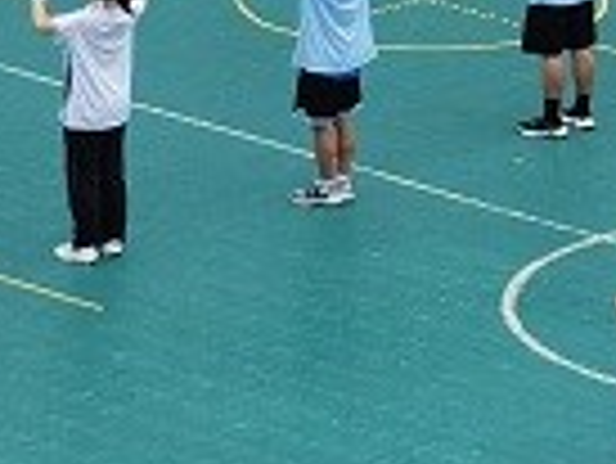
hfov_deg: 4.0
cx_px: 1025
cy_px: -279
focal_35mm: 498
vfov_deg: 3.0
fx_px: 8870
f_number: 2.4
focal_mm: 7.48
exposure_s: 1/100
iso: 64
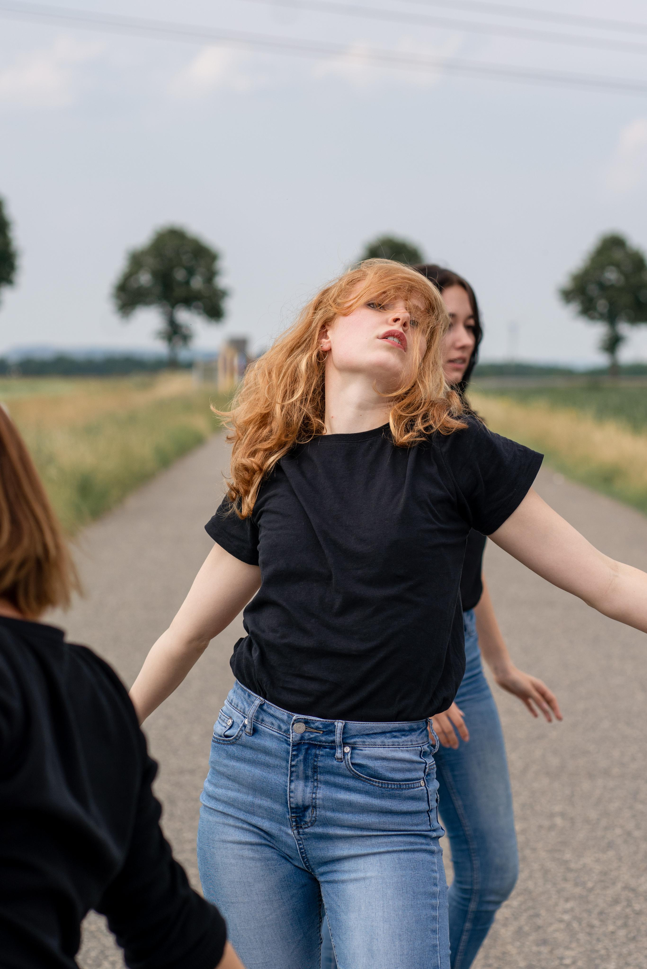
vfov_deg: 16.1
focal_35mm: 127
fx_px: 3422
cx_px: 324
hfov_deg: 10.8
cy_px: 484
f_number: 4.5
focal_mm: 85
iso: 320
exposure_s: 1/1000
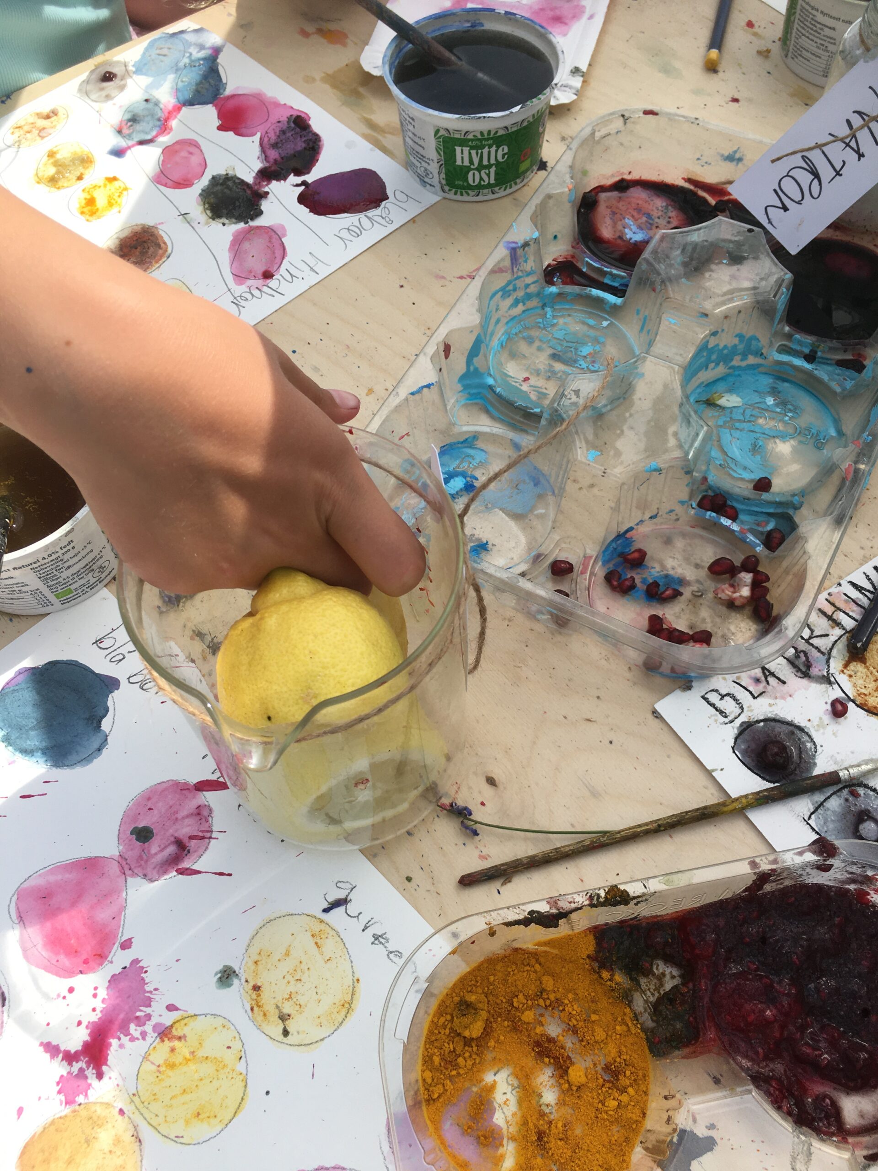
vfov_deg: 61.7
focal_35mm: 29
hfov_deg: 48.2
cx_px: 439
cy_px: 586
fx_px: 981
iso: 25
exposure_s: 1/1538
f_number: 2.2
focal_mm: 4.15
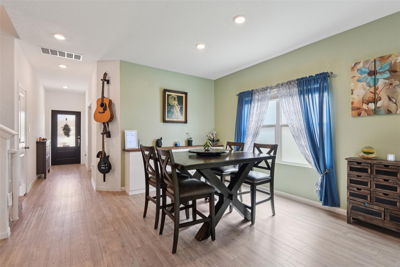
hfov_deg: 96.7
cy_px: 134
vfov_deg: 73.7
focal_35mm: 16
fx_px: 178
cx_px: 200
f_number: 8
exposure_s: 1/15
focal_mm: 16
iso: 500
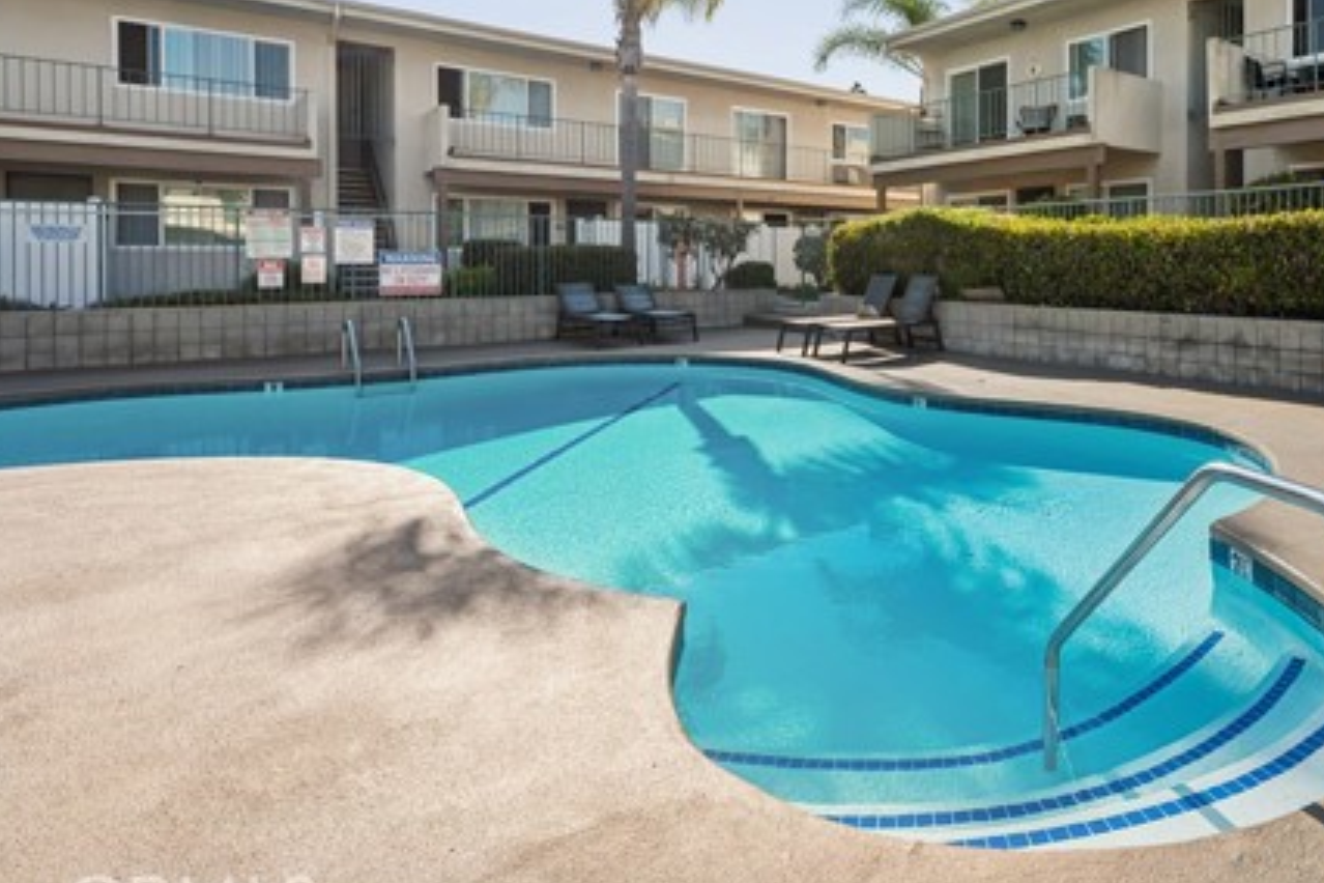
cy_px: 286
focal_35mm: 21
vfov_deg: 58.0
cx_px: 923
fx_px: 772
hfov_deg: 77.5
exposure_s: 1/250
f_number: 9
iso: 100
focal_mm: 14
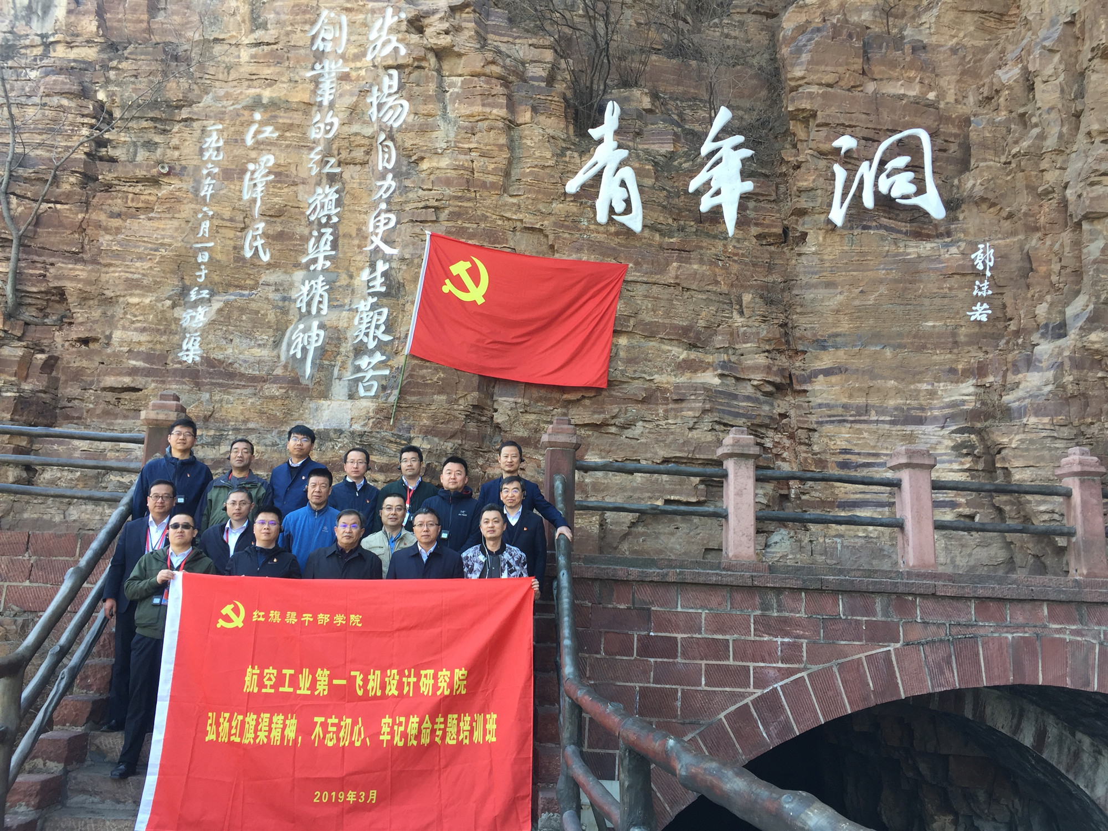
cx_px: 554
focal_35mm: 29
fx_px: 928
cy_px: 416
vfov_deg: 48.2
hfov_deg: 61.7
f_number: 2.2
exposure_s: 1/119
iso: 32
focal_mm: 4.15
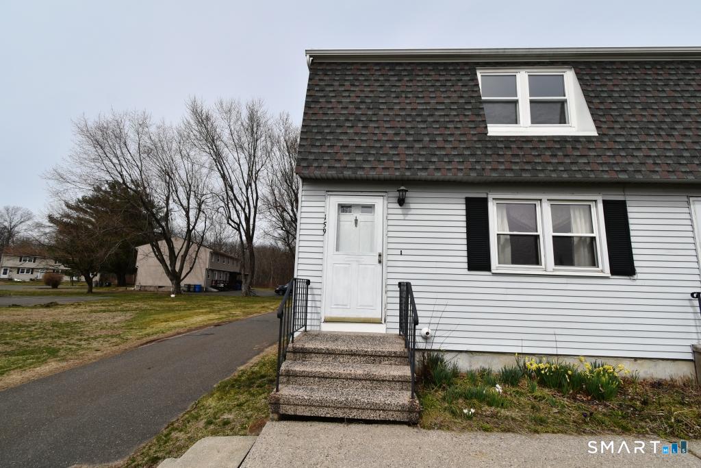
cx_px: 350
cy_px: 234
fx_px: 292
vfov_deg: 77.3
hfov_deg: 100.4
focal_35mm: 15
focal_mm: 10
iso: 100
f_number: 9
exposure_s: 1/320
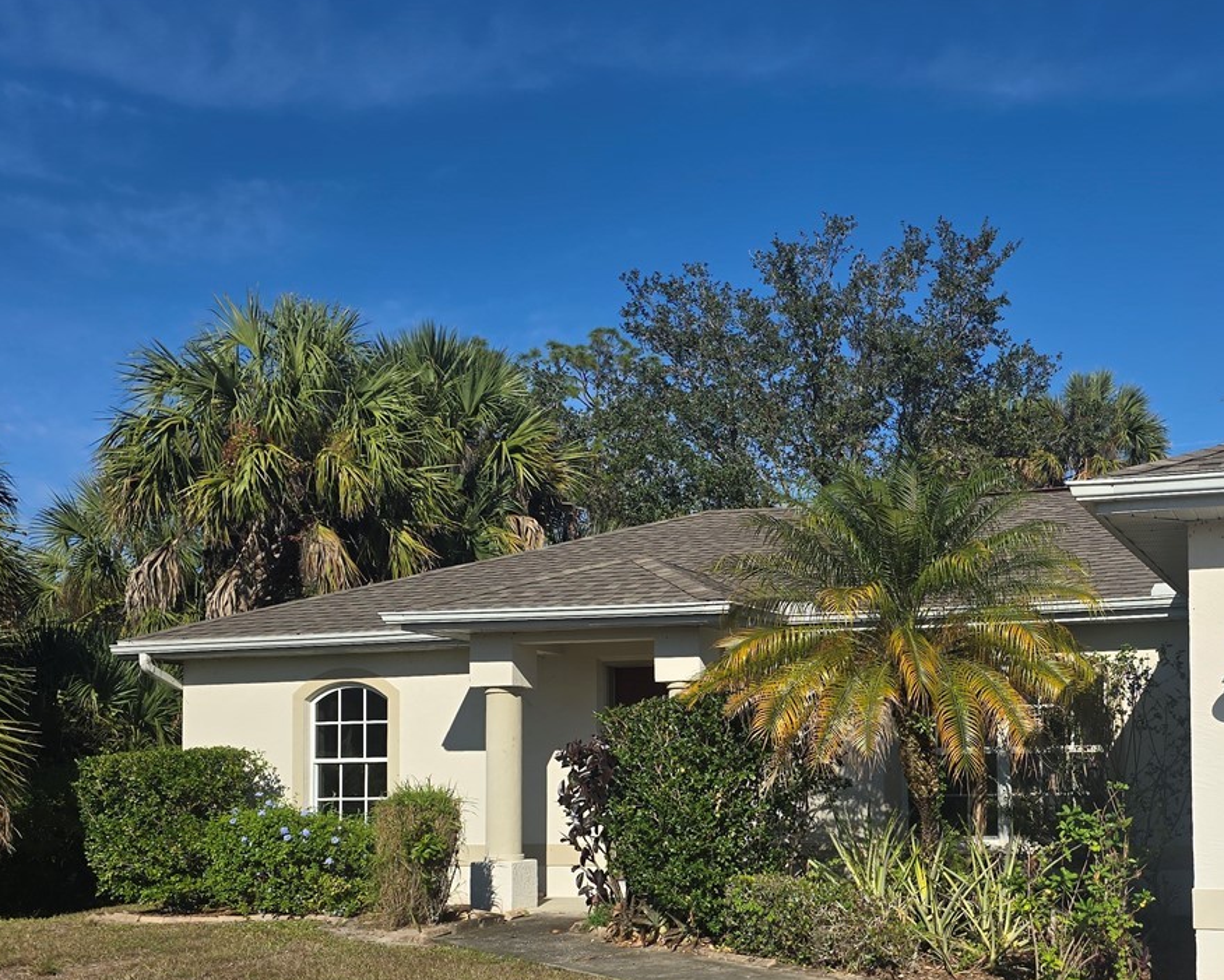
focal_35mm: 41
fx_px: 1485
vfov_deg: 35.8
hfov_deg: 43.3
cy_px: 717
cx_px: 926
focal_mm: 6.3
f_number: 1.7
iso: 12
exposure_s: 1/1395
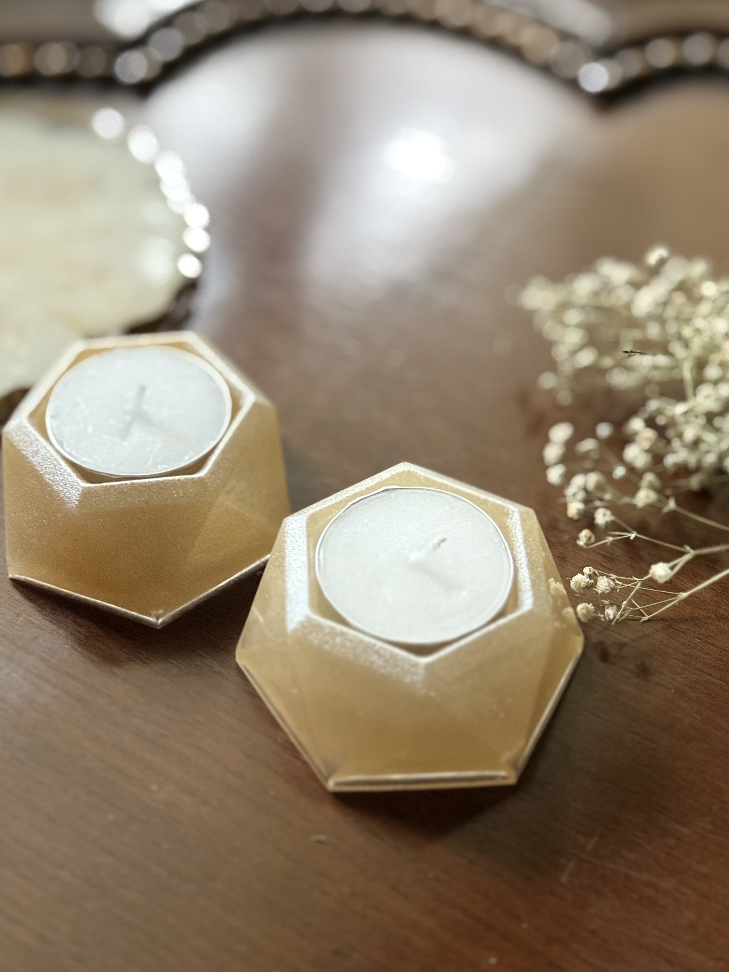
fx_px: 1544
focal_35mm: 55
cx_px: 371
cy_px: 417
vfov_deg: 34.9
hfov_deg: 26.6
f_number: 1.78
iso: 250
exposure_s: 1/43
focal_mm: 6.76
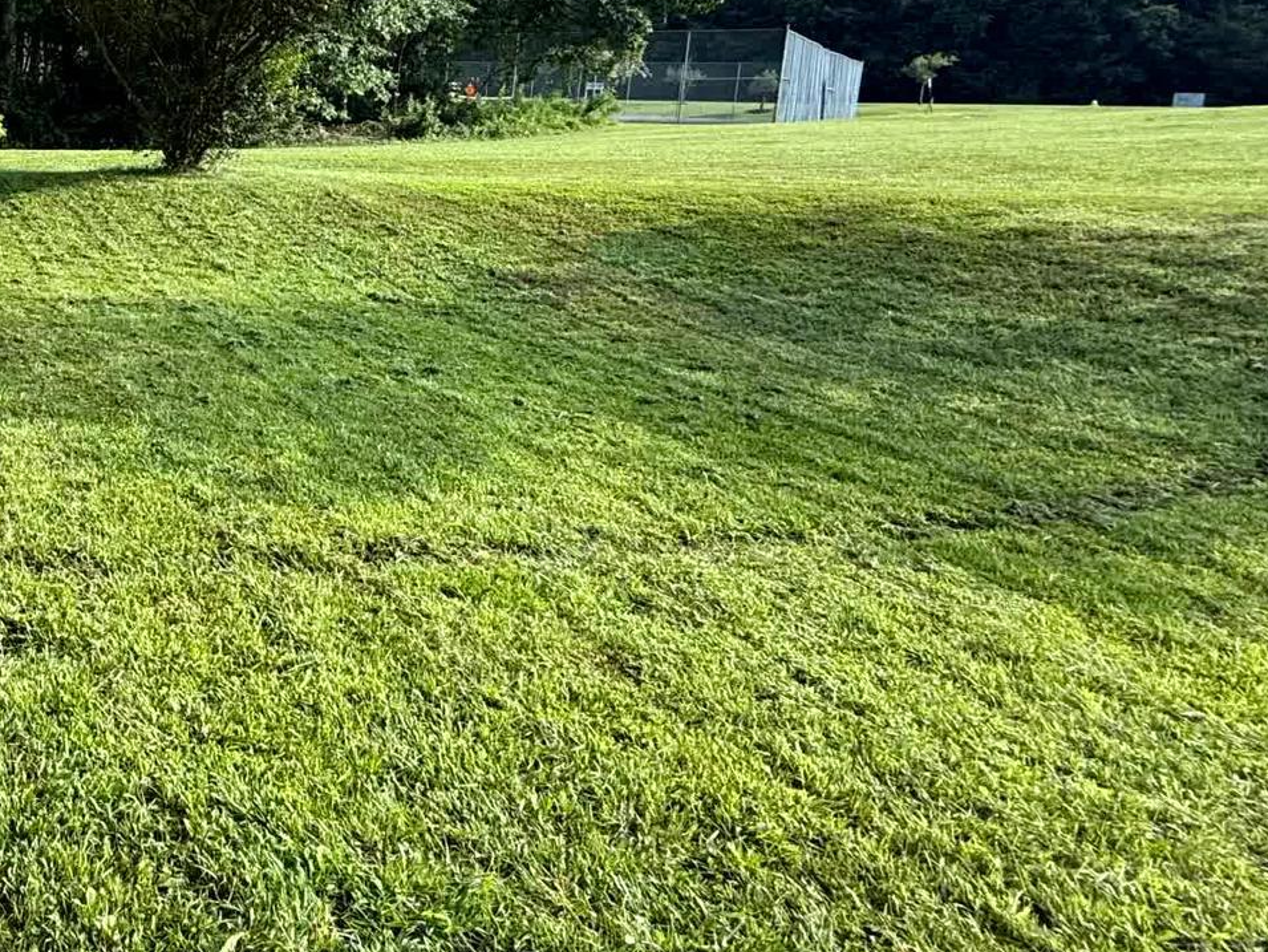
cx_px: -66
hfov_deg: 47.1
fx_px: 1099
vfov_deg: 45.2
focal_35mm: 30
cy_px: 235
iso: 50
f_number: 2.2
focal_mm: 2.22
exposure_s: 1/353
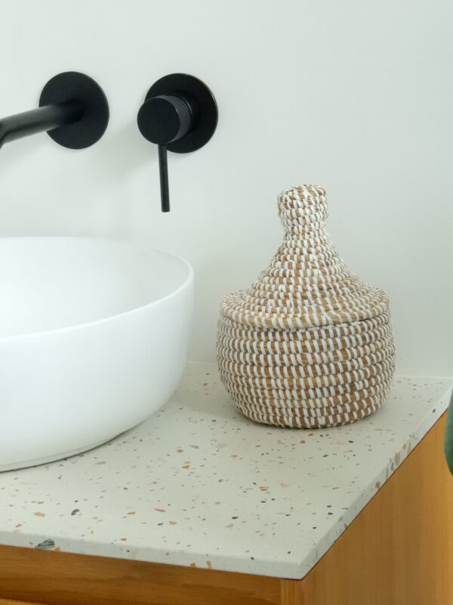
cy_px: 302
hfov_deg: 17.4
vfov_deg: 23.0
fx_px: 1483
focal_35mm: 85
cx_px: 226
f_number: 7.1
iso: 1600
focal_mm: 15.2
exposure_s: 1/20
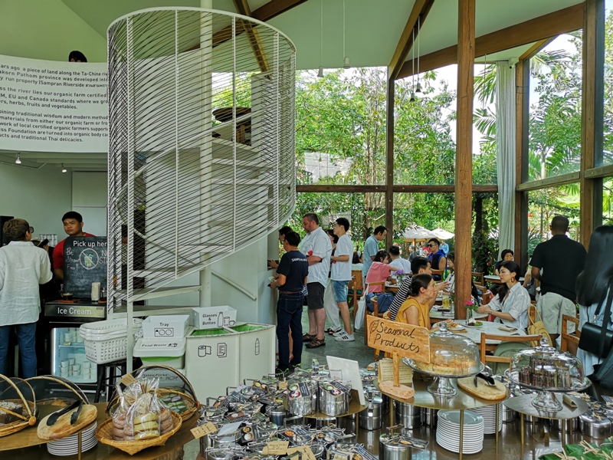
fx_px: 478
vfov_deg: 51.4
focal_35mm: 27
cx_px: 306
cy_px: 230
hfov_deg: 65.3
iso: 50
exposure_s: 1/179
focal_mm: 3.95
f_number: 1.8
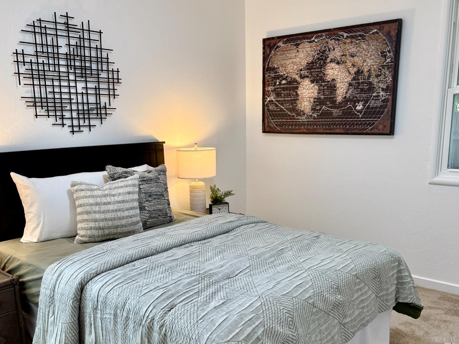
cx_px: 222
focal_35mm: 25
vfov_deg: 54.9
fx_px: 331
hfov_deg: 69.4
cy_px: 172
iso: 160
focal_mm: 6.76
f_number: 1.78
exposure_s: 1/120
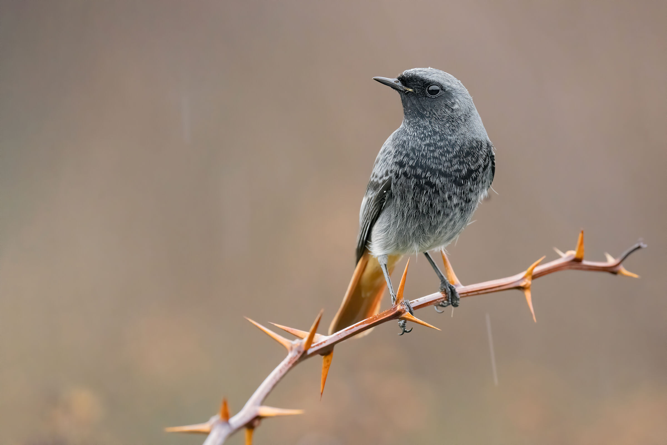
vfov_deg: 2.3
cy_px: 222
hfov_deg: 3.4
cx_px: 334
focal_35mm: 600
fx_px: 11116
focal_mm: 600
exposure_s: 1/160
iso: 10000
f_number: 9
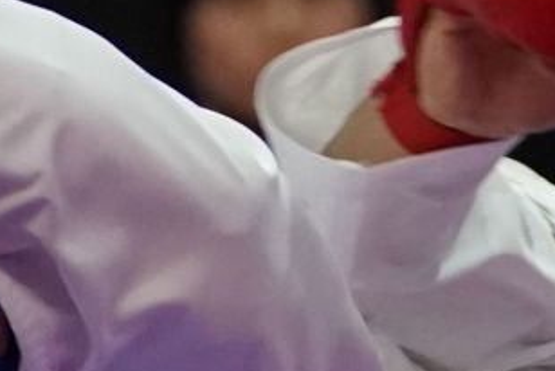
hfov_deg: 1.8
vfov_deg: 1.2
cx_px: 222
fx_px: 17298
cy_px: 167
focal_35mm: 1121
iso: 5000
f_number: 2.8
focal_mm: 128
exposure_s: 1/1000
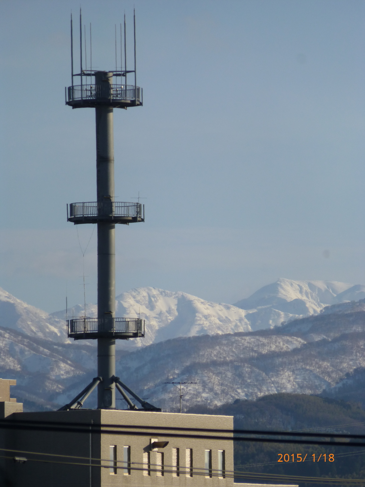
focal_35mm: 480
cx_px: 182
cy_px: 244
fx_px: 6748
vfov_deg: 4.1
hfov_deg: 3.1
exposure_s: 1/500
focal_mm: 86
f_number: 6.4
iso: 100
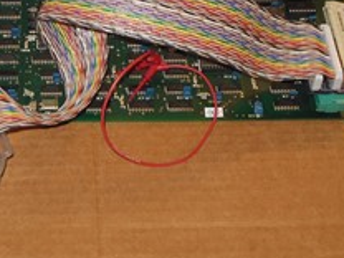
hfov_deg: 23.7
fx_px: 815
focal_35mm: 82
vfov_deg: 17.5
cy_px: -8
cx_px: 104
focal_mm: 6.8
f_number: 3.6
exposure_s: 1/30
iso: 200
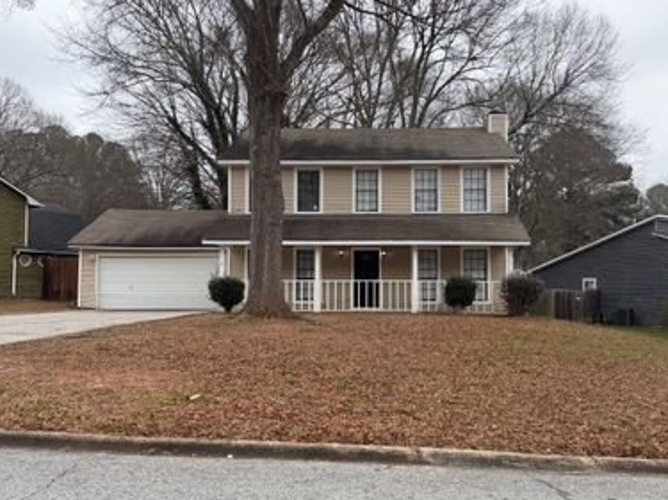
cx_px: 369
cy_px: 261
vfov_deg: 44.1
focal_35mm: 32
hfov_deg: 56.7
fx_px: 617
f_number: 1.78
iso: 100
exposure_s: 1/695
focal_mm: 6.76
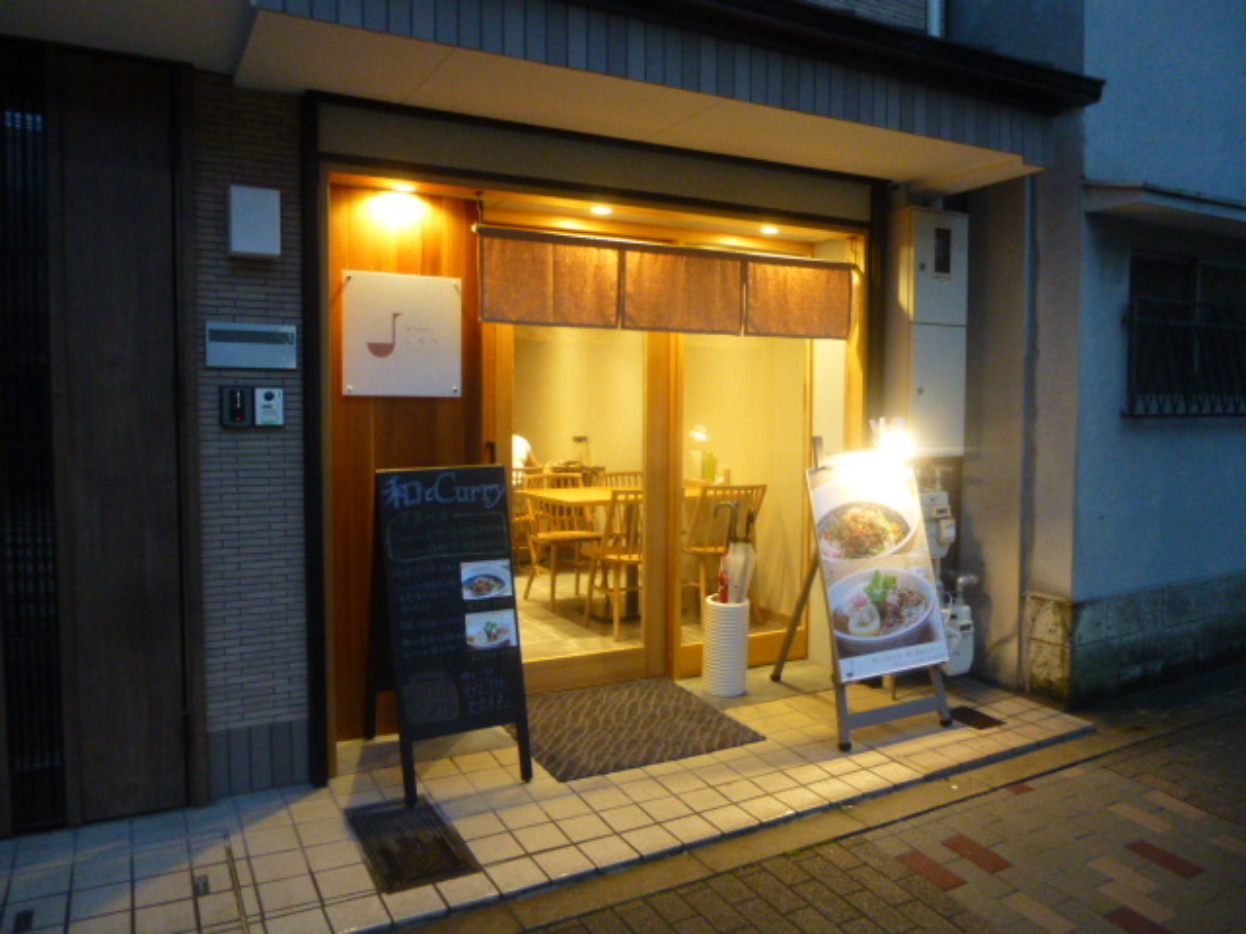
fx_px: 900
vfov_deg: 54.9
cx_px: 623
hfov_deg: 69.4
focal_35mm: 25
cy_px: 467
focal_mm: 4.5
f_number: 3.1
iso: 800
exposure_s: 1/25
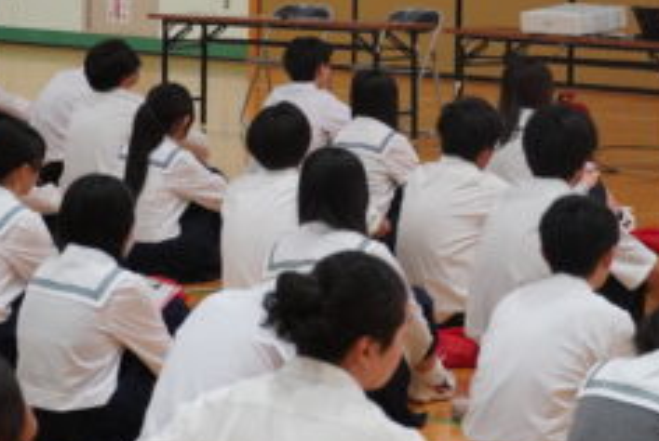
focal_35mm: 179
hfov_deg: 11.4
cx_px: 168
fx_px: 3281
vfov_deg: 7.6
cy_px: -45
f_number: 5
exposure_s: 1/160
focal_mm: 50
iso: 2500
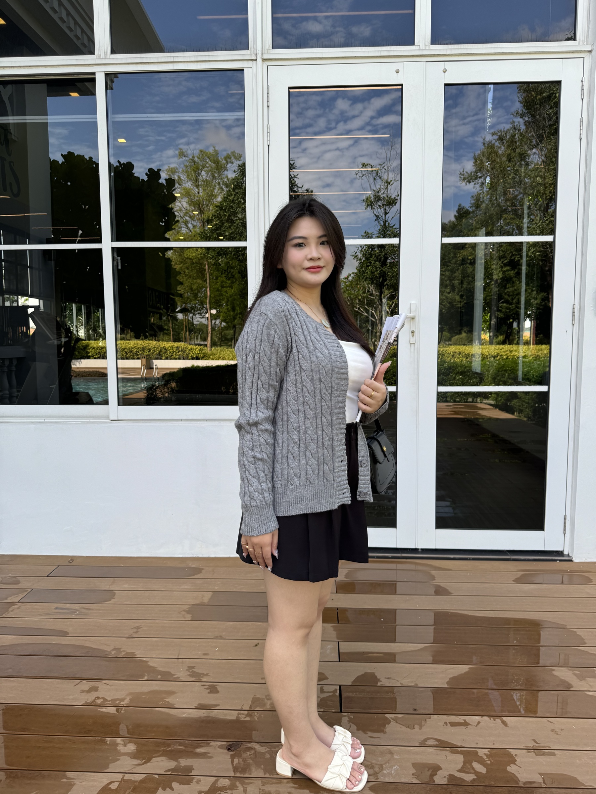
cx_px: 298
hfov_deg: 56.8
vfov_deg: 71.6
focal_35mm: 24
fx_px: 551
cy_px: 397
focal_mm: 6.76
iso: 80
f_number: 1.78
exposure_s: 1/531
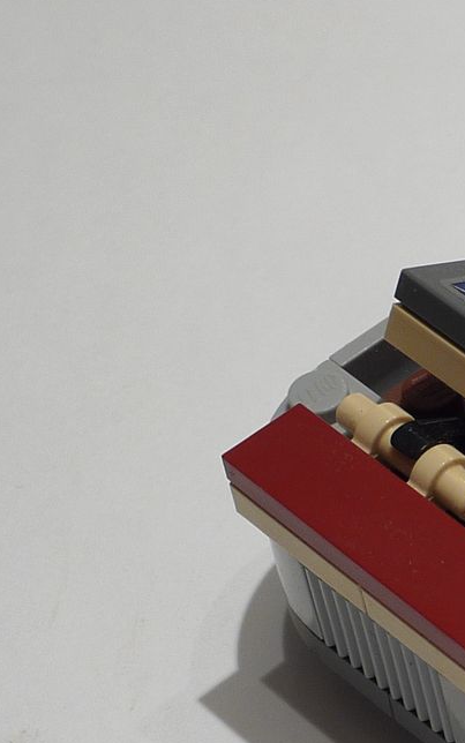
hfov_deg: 8.5
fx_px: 2917
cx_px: 1008
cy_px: 541
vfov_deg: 14.5
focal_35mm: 144
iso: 80
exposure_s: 1/2
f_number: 4.5
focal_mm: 10.2
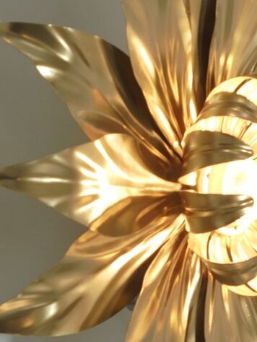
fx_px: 920
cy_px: 186
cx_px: 186
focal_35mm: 93
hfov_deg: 15.8
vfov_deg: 21.1
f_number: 4.8
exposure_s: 1/30
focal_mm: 8.9
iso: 100
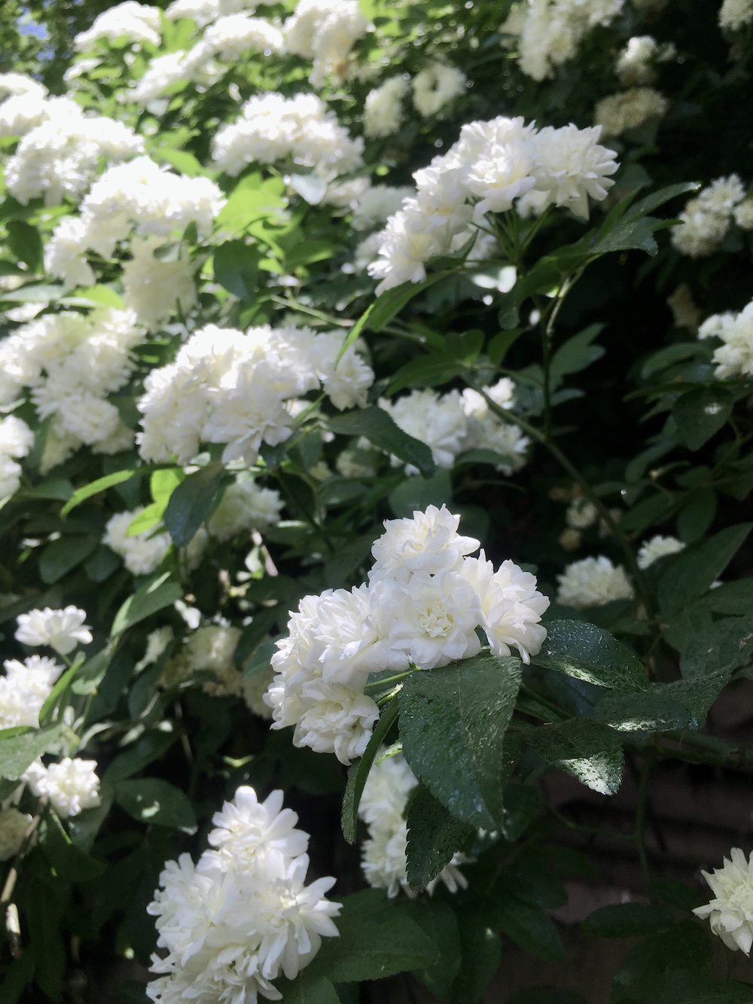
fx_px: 841
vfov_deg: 61.7
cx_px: 376
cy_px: 502
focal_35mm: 29
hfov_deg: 48.2
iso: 25
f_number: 2.2
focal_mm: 4.15
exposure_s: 1/680
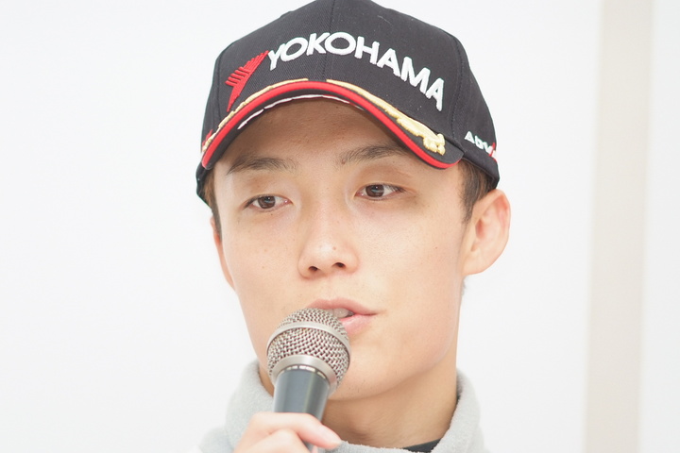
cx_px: 340
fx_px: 5100
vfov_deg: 5.1
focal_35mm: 270
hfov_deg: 7.6
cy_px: 226
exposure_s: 1/250
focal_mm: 180
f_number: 2.8
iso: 400
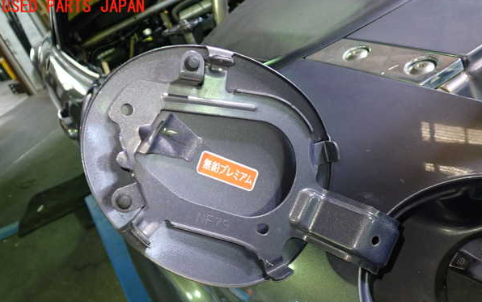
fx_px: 421
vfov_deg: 39.3
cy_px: 179
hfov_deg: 59.6
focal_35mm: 32
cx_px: 240
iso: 250
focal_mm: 5.4
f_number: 2.3
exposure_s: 1/30
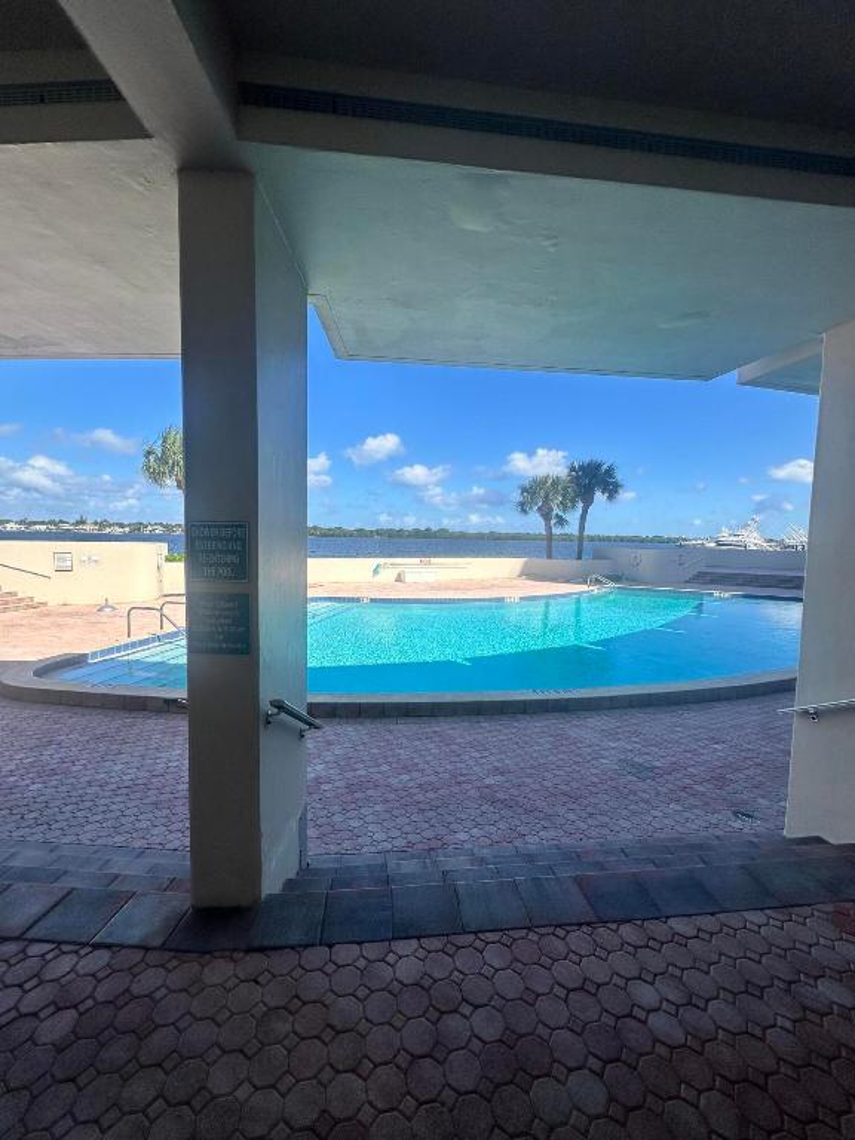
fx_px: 461
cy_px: 570
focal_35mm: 14
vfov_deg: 102.1
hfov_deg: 85.7
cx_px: 428
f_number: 2.2
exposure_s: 1/2132
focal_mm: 2.22
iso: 50
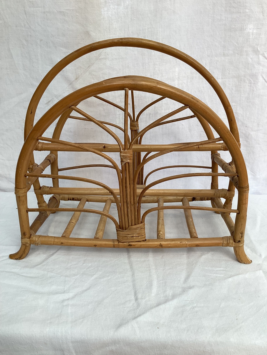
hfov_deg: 45.4
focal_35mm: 31
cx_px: 134
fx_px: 319
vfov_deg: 58.4
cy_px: 178
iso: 25
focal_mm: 3.3
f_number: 2.4
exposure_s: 1/136
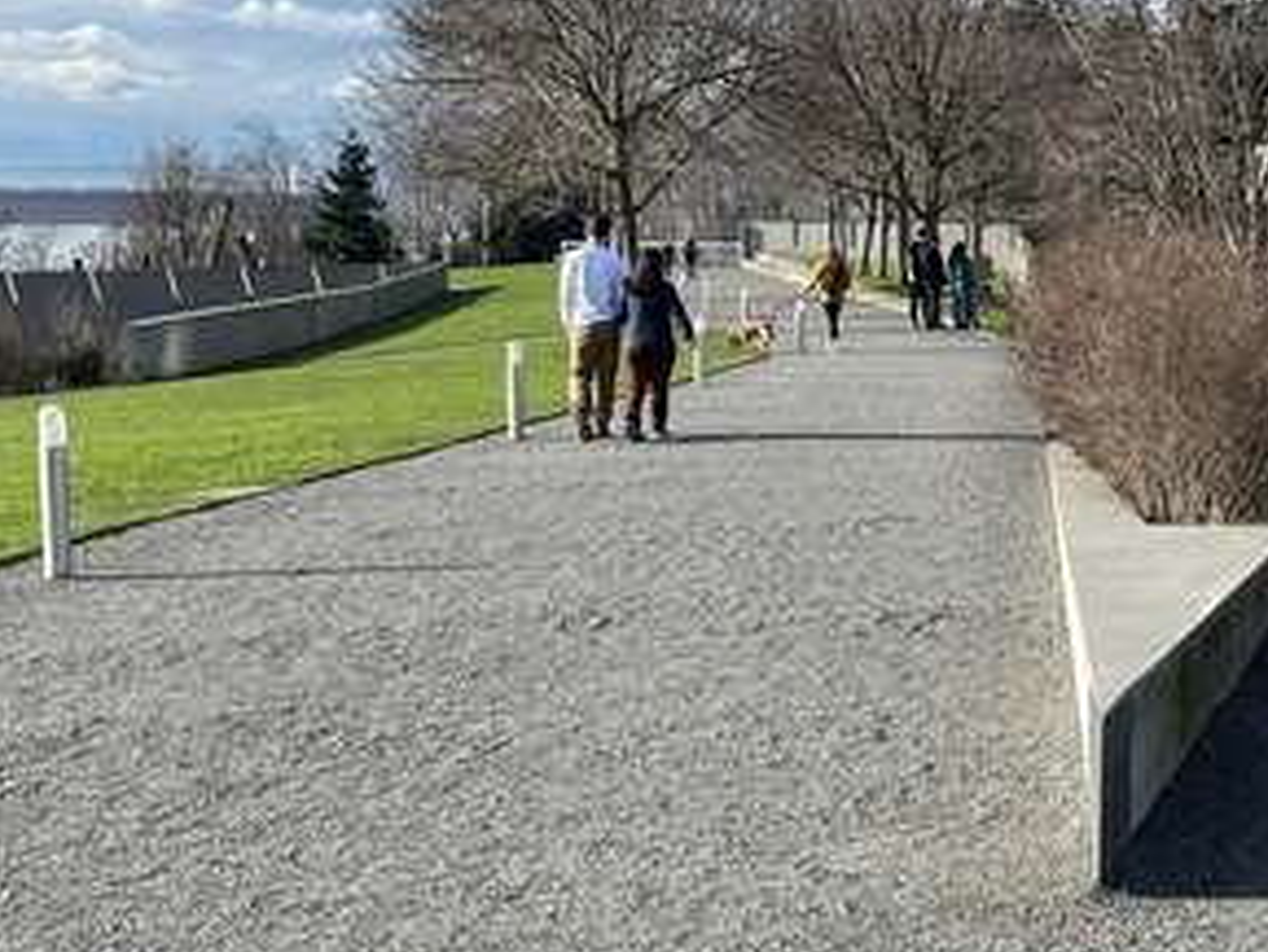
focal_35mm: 72
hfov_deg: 26.4
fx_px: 2638
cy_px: 364
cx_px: 1075
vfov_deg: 20.4
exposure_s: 1/2632
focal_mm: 5.1
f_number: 1.6
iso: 50
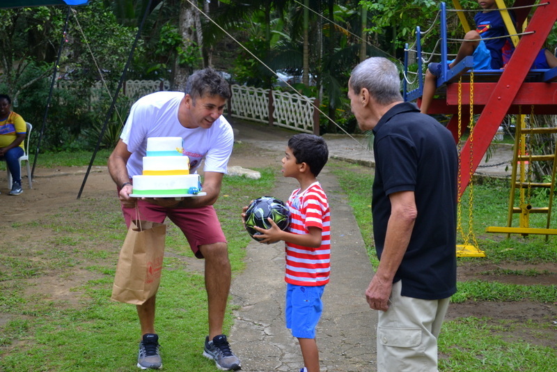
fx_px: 882
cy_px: 186
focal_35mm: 57
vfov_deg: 23.8
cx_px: 278
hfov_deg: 35.0
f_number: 5.6
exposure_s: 1/125
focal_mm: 38
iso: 140
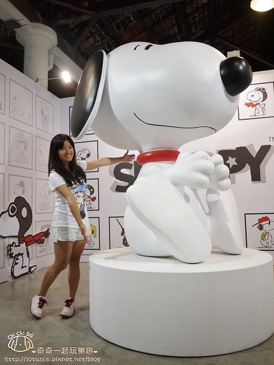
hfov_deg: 49.7
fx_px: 296
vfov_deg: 63.4
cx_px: 137
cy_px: 182
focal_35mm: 28
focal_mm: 14
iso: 100
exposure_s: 1/125
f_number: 2.5
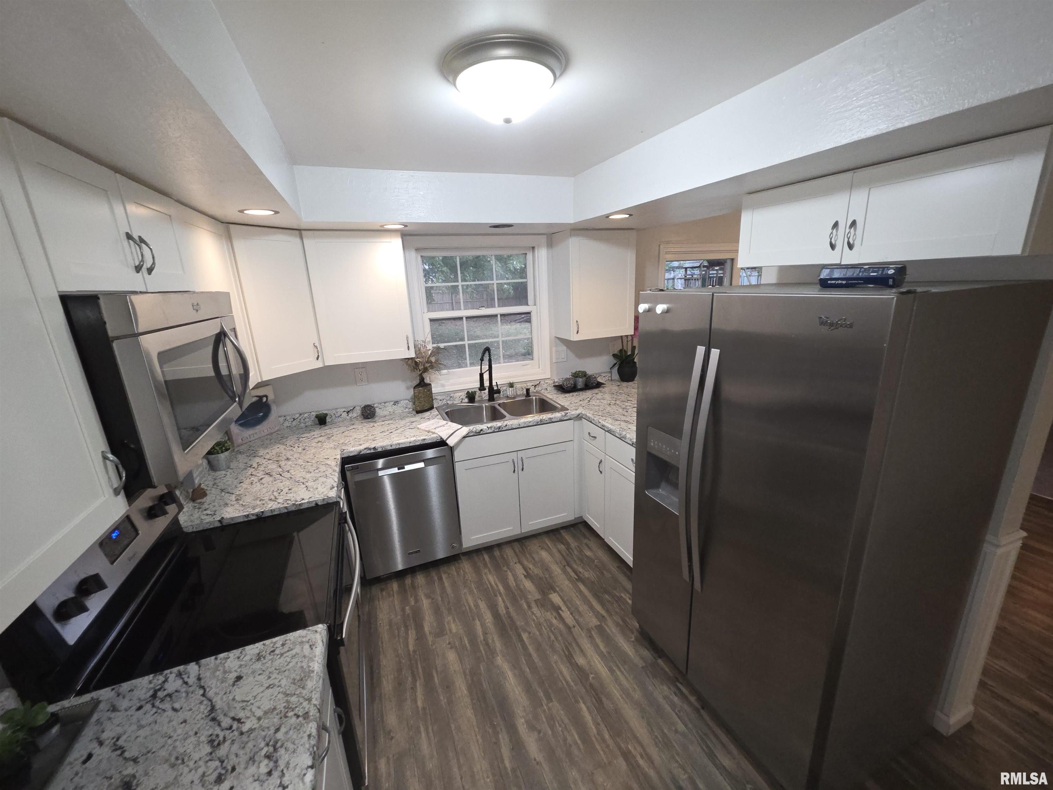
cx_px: 526
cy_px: 395
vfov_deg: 89.9
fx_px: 395
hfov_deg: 106.2
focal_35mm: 13
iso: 250
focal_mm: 2.2
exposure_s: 1/60
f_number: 1.9
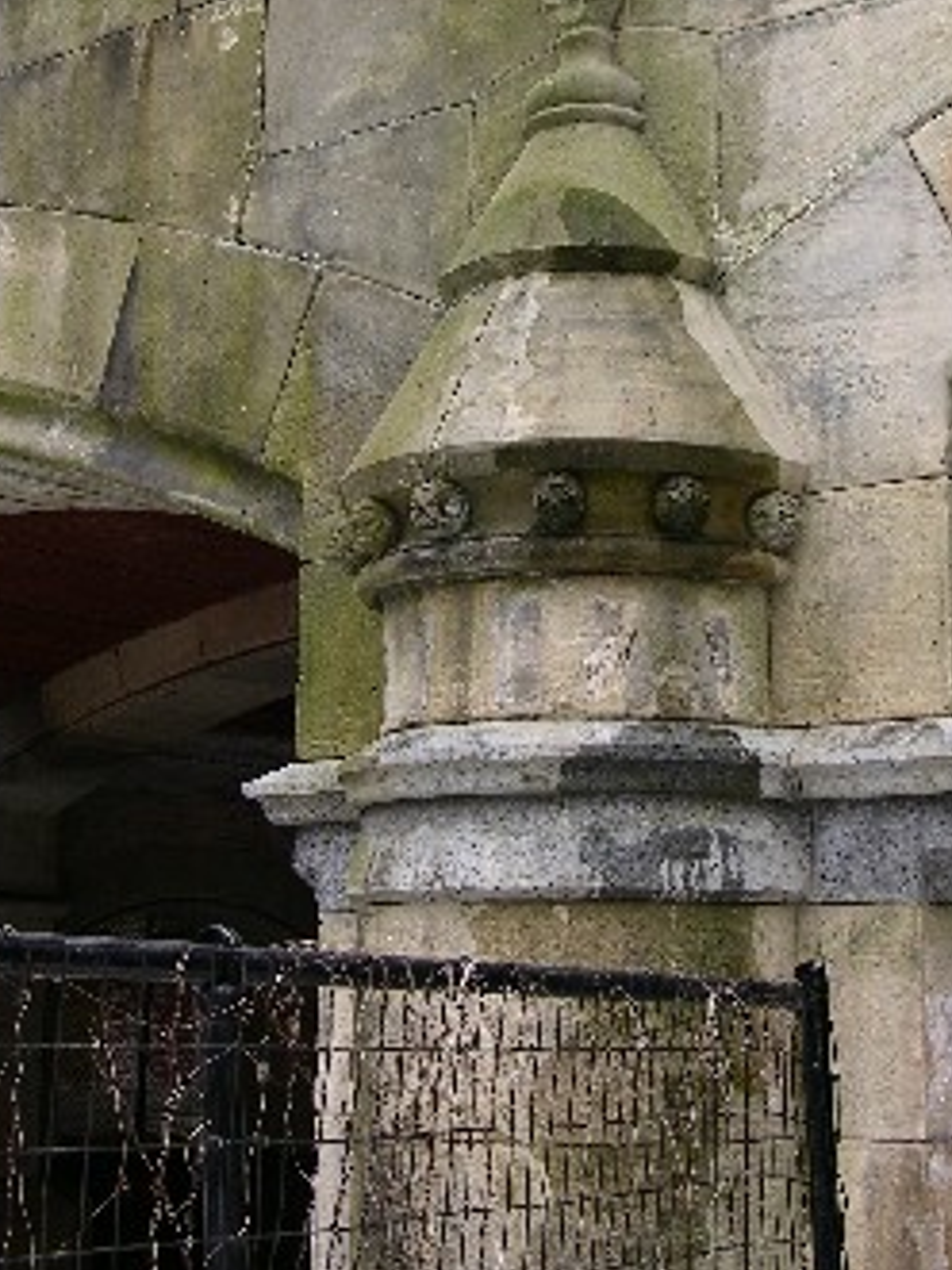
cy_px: 416
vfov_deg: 31.0
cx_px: 541
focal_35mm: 62
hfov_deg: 23.6
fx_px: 2275
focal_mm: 8.9
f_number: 4
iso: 50
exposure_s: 1/44.9
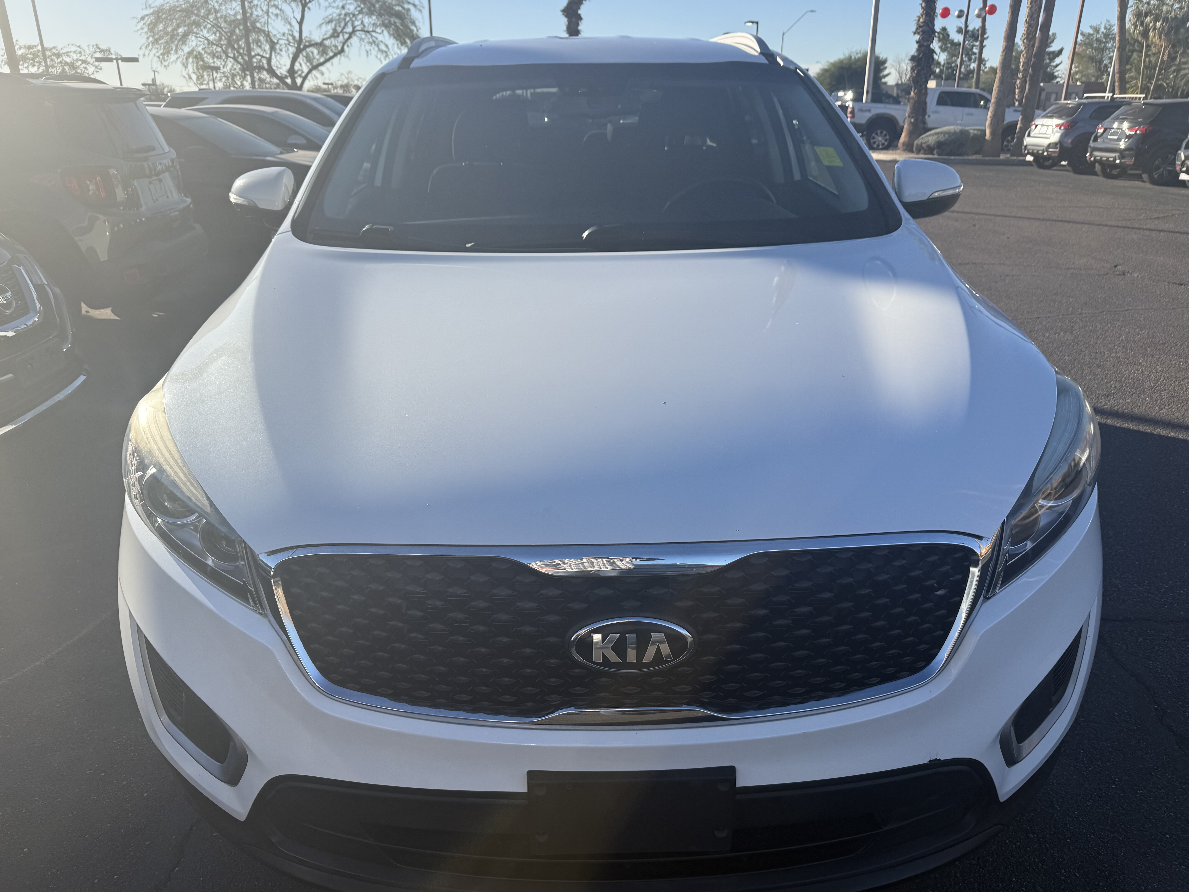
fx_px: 859
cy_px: 457
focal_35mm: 25
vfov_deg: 54.9
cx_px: 587
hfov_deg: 69.4
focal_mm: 6.76
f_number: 1.78
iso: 80
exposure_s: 1/3425
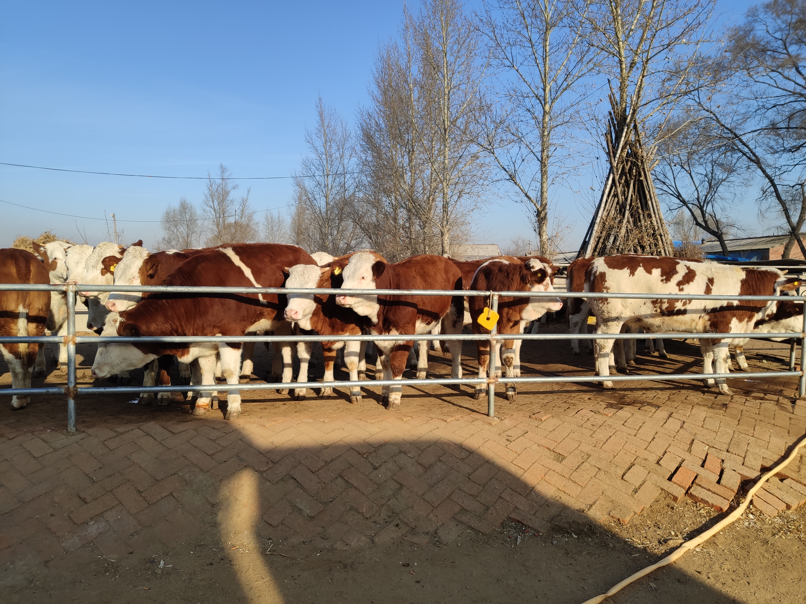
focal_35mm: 26
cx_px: 403
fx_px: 605
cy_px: 302
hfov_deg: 67.3
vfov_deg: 53.1
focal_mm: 4.75
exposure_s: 1/1524
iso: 112
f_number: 1.75
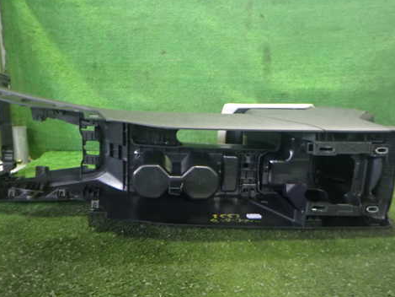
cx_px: 177
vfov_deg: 44.2
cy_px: 145
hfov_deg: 56.7
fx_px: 365
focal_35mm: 32
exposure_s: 1/30
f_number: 2
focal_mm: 4.5
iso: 800
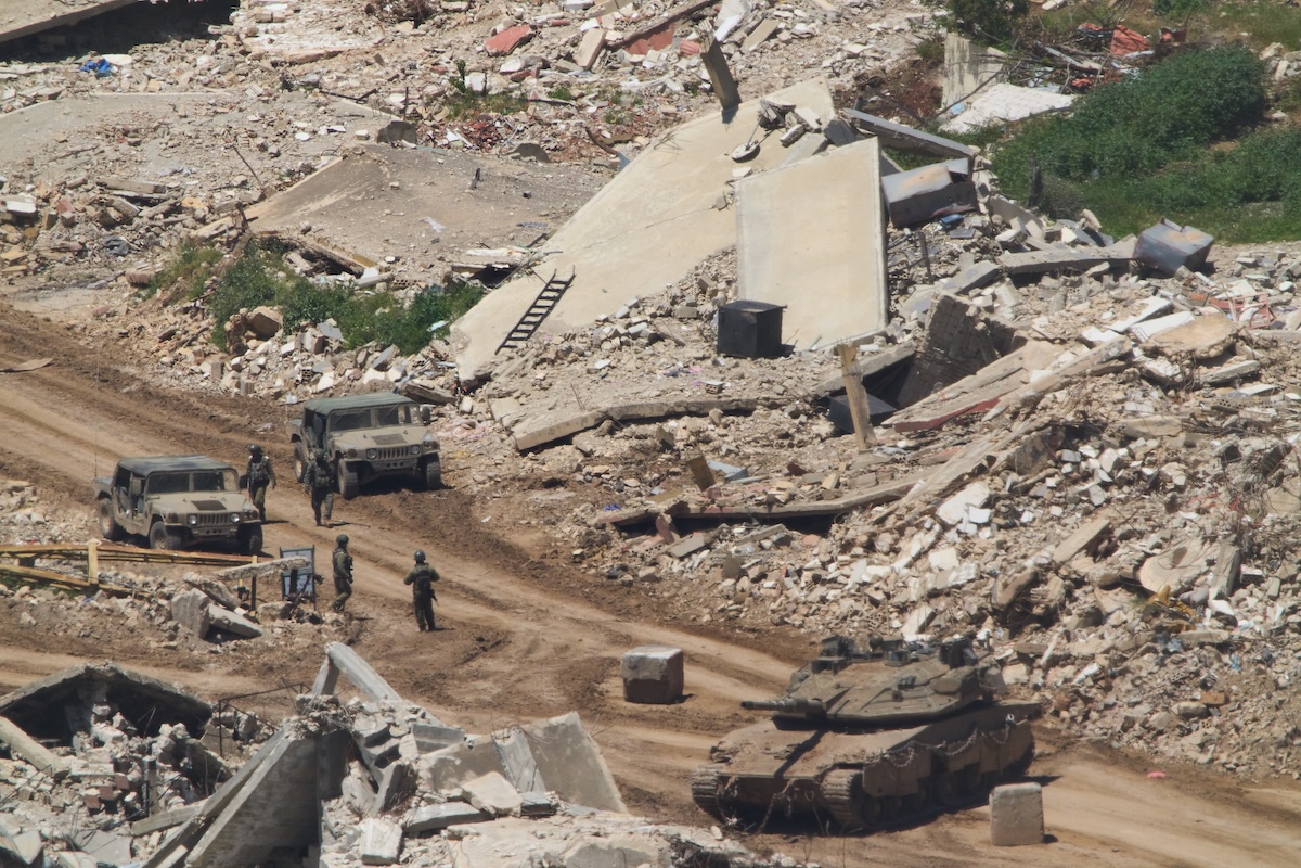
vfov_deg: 1.2
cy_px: 434
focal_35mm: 1182
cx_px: 650
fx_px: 42713
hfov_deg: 1.7
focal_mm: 1182
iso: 1600
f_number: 22
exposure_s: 1/1250
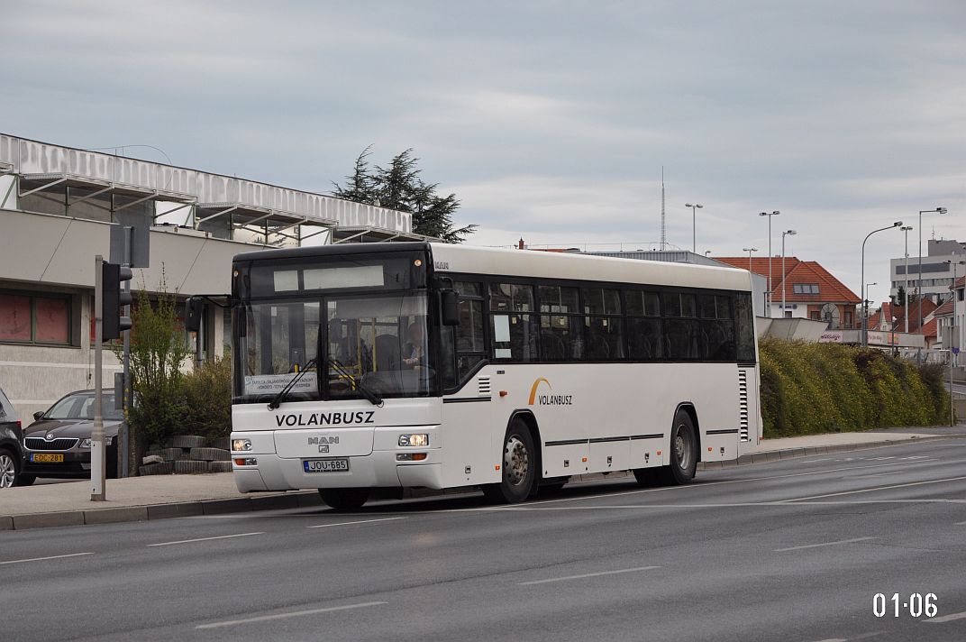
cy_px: 321
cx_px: 483
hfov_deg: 19.5
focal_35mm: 105
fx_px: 2814
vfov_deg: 13.0
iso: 450
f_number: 5.3
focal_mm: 70
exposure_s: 1/1000
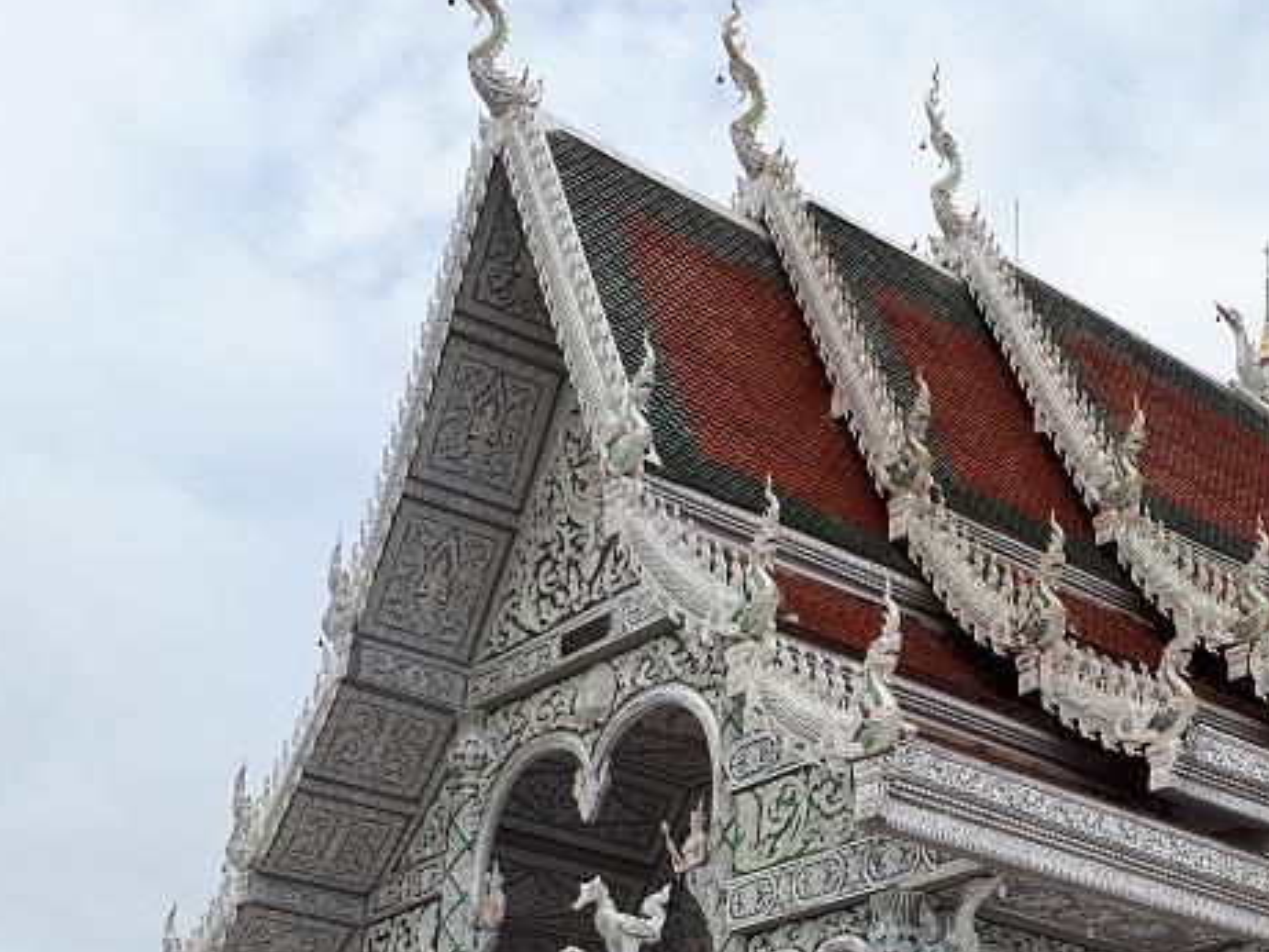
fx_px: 1980
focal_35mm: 54
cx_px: 1076
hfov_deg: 34.1
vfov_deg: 26.1
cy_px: 878
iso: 40
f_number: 1.9
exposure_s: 1/1718
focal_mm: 3.6
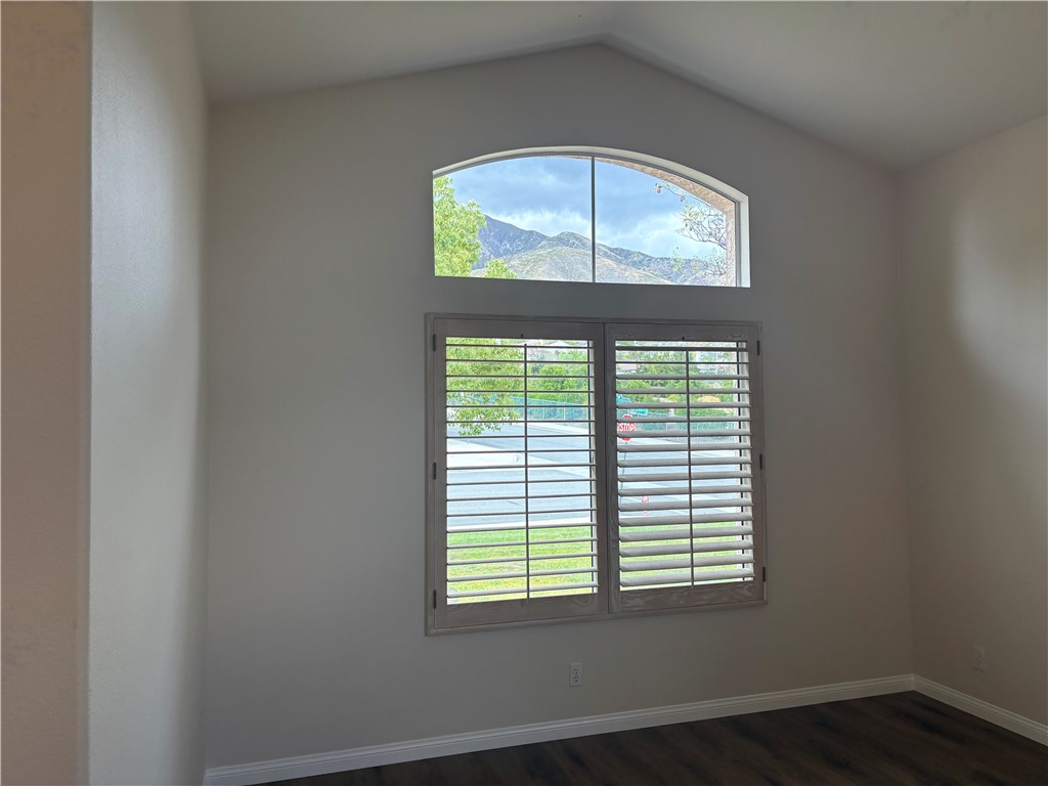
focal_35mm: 26
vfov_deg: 53.1
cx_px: 524
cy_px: 393
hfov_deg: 67.3
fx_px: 787
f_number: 1.6
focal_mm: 5.96
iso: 64
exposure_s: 1/237
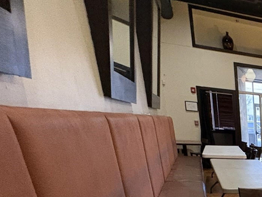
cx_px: 354
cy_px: 249
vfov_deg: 29.2
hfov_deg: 32.2
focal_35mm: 41
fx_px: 310
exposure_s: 1/60
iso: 800
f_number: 2.2
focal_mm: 2.22
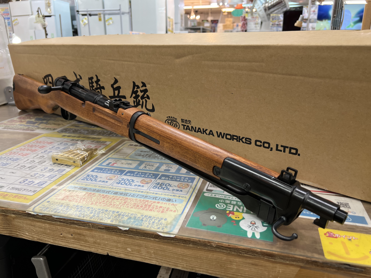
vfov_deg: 53.1
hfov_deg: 67.3
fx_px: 279
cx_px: 186
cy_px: 139
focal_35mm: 26
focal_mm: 5.7
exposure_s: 1/100
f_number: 1.5
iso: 100
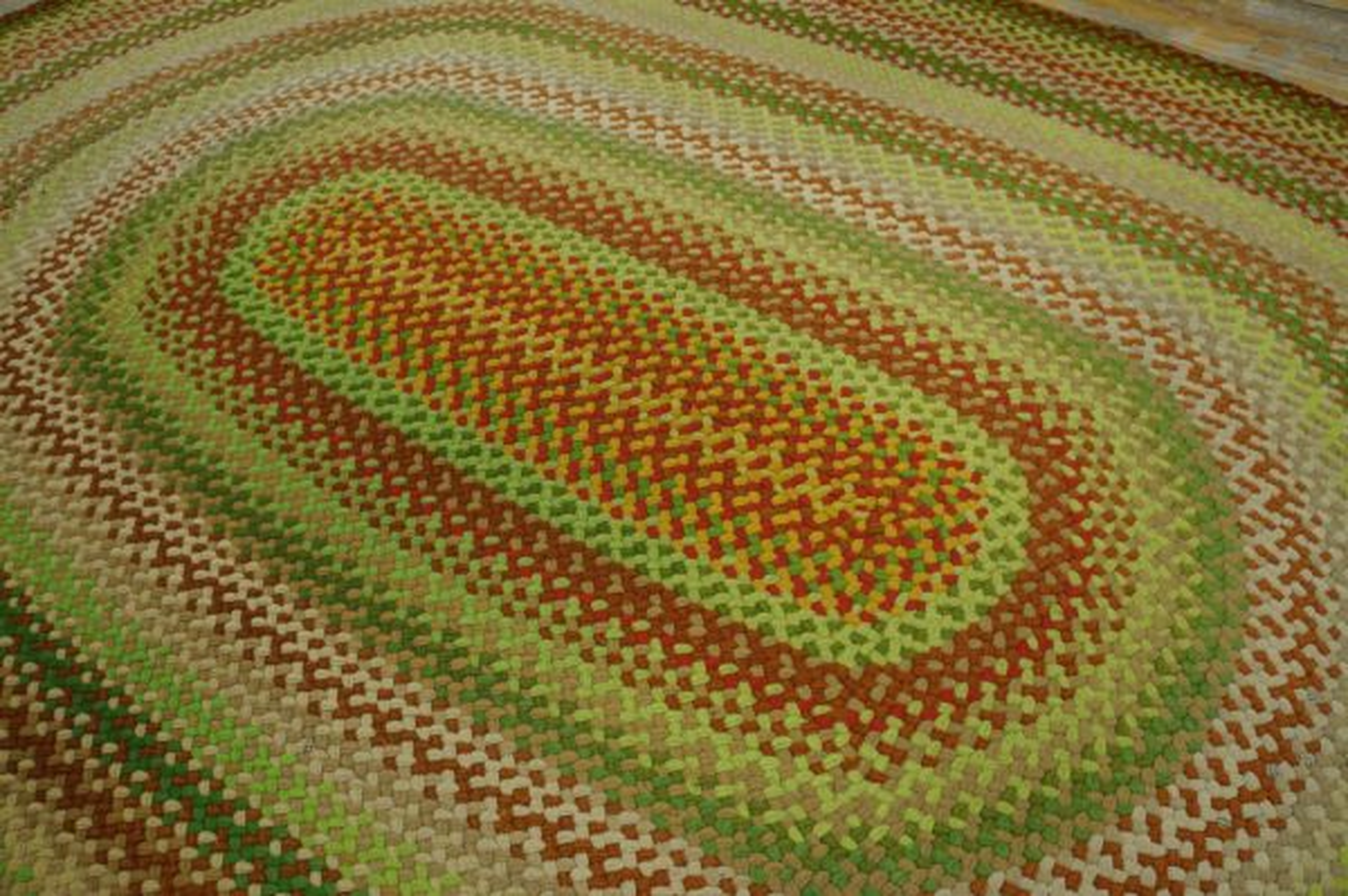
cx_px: 674
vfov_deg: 47.9
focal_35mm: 27
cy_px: 448
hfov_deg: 67.4
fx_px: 1010
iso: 1600
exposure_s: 1/160
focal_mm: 18
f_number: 4
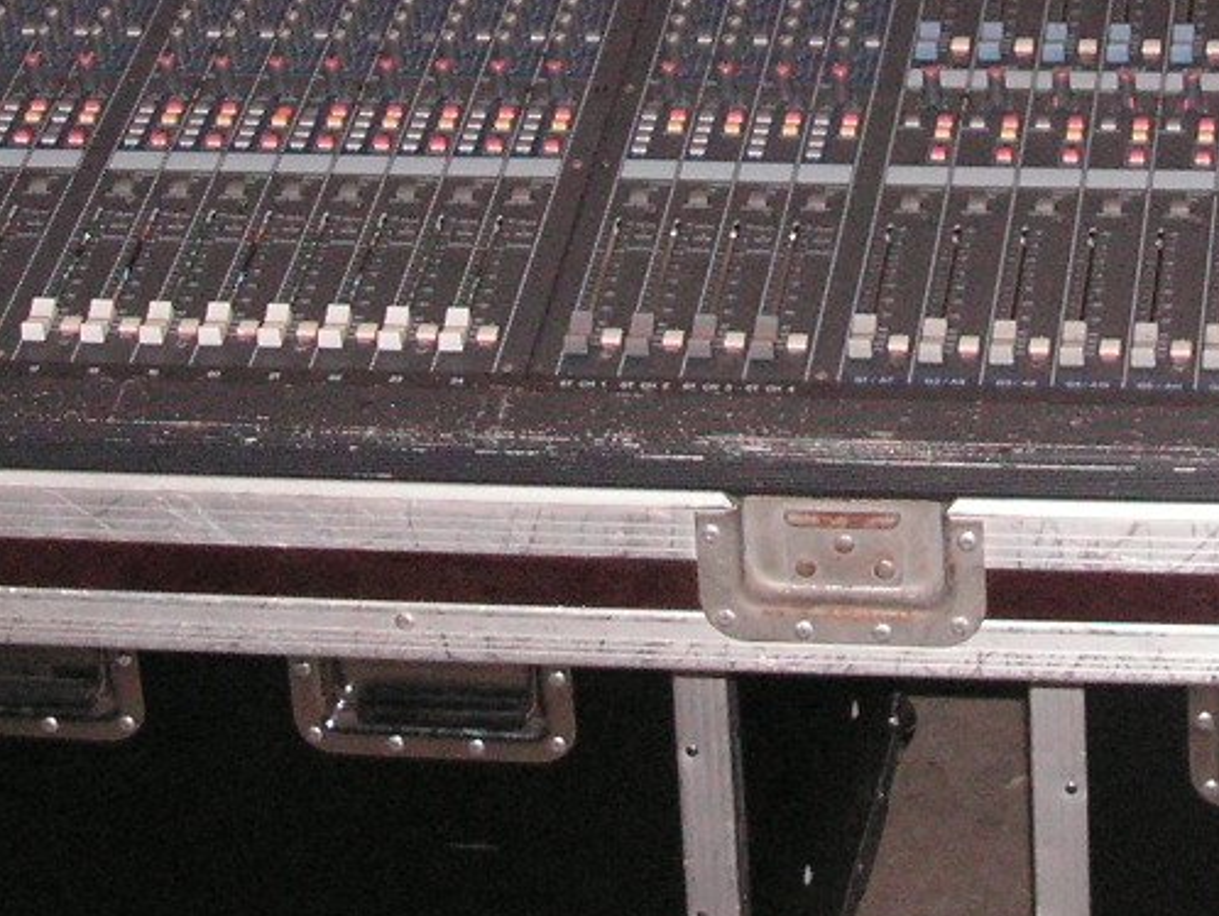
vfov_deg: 12.1
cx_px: 974
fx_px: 4298
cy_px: 64
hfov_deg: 16.0
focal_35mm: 122
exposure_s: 1/45
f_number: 3.3
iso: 160
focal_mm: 6.3
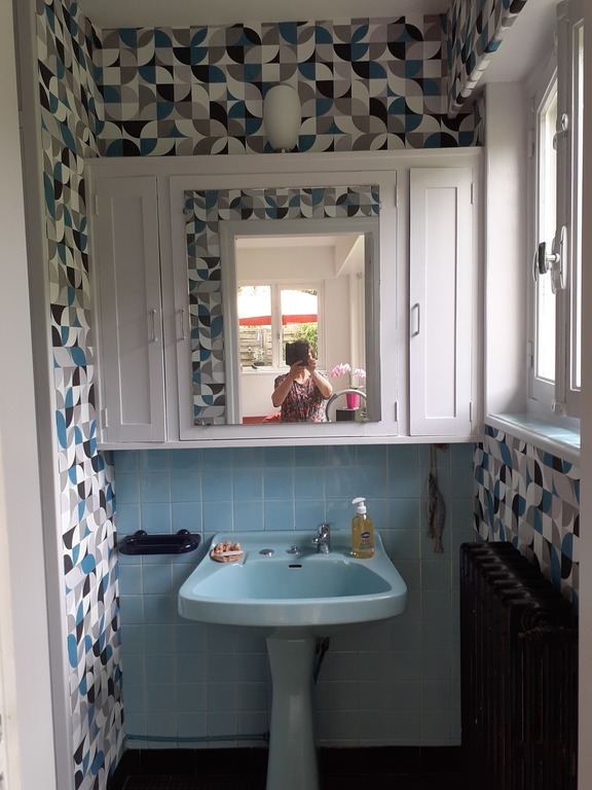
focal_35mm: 27
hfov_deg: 51.4
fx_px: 616
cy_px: 395
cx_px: 296
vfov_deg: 65.3
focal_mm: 3.6
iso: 40
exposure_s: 1/50
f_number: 1.9
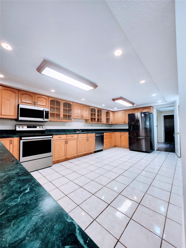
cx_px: 93
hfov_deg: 89.9
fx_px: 93
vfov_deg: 106.2
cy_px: 124
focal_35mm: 13
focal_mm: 1.74
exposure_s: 1/60
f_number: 2.2
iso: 160
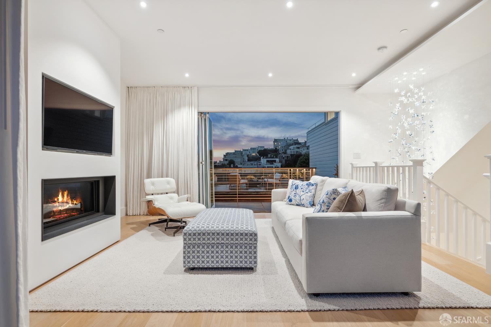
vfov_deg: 70.4
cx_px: 246
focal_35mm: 17
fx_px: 232
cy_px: 164
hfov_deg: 93.3
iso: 200
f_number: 6.3
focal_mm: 17
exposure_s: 1/10
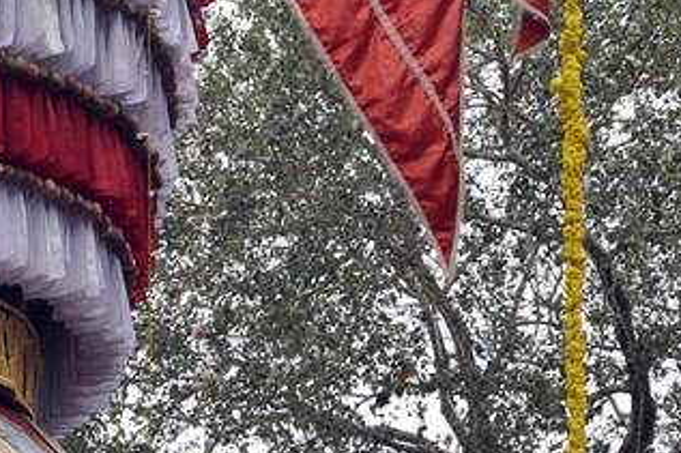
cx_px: -161
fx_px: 3573
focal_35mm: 189
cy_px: 564
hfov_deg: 10.7
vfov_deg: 7.2
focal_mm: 50
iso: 400
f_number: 9
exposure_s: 1/320
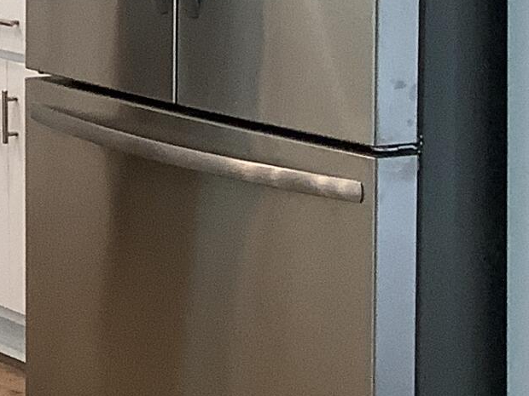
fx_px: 2292
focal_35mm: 150
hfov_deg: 11.6
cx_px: -580
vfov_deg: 9.6
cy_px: -183
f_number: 2.4
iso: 100
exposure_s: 1/60
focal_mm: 3.3
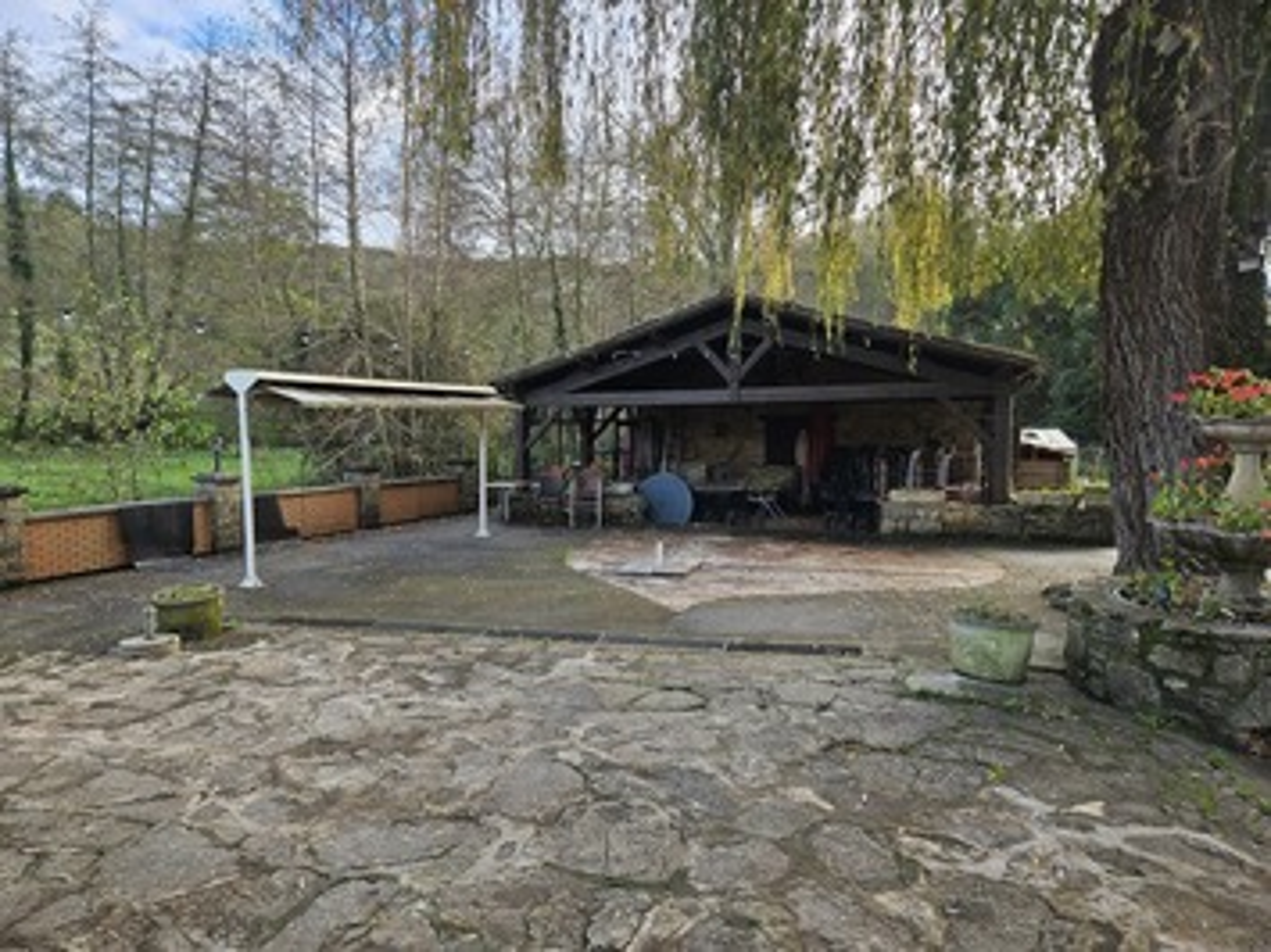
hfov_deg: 73.9
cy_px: 476
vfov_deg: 58.9
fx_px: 844
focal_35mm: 23
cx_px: 636
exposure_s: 1/180
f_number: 1.8
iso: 40
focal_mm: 5.4
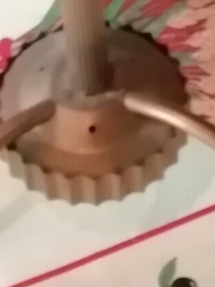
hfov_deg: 7.4
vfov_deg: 9.3
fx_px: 1673
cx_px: 132
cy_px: -225
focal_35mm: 202
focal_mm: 3.96
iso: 640
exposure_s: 1/20
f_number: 1.8
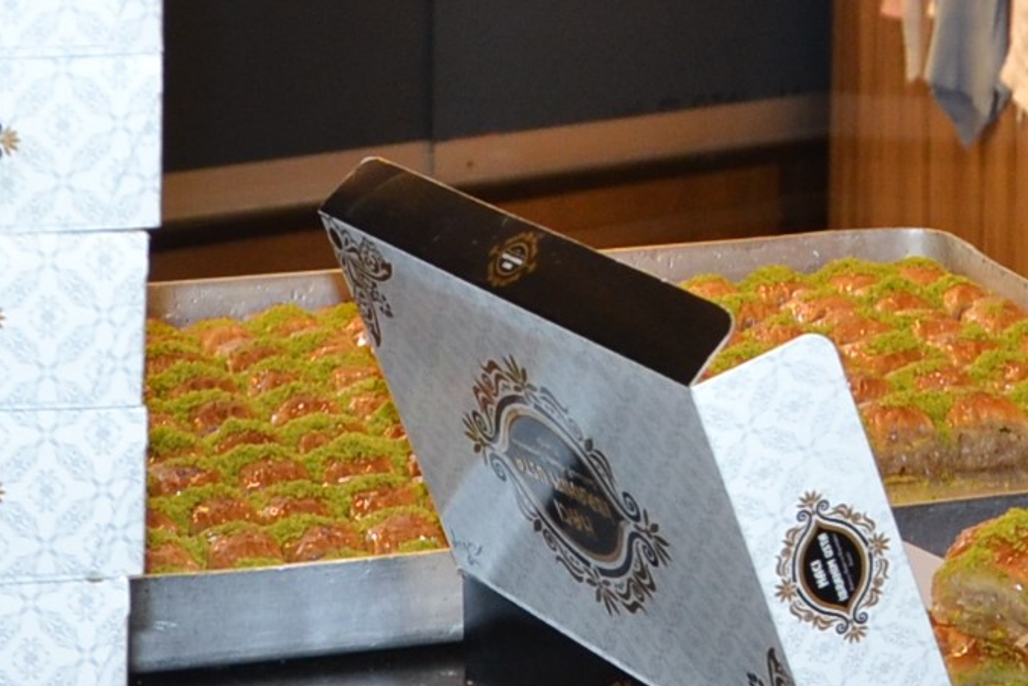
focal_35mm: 138
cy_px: -365
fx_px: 3941
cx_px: 675
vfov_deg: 9.6
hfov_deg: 14.8
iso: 400
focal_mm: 18
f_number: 4
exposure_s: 1/60
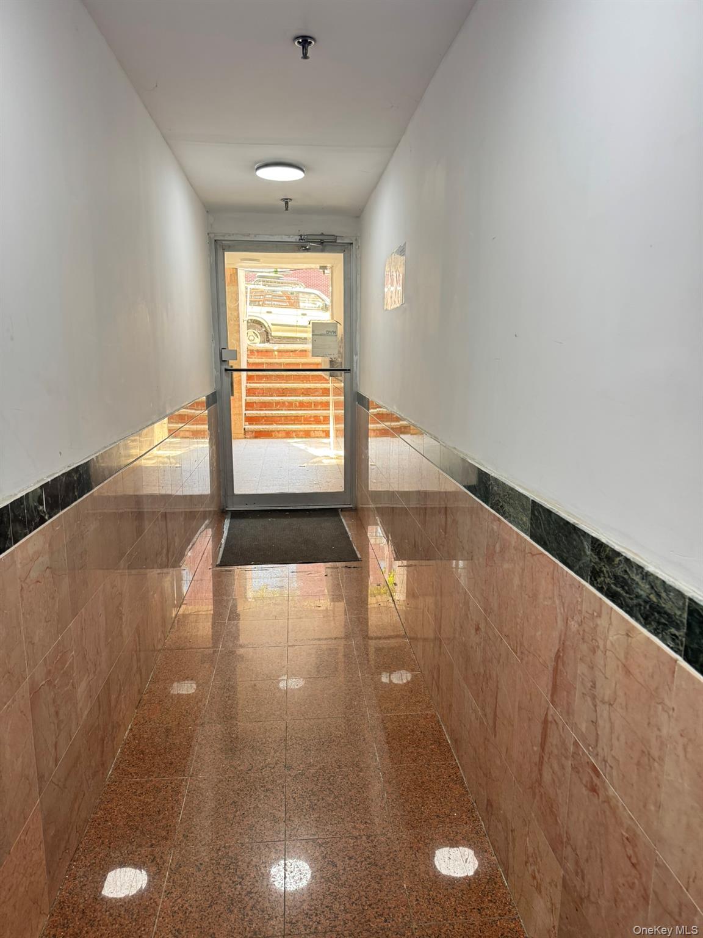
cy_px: 469
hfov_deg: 56.8
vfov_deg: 71.6
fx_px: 650
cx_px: 352
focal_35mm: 24
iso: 200
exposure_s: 1/60
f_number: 1.78
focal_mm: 6.76
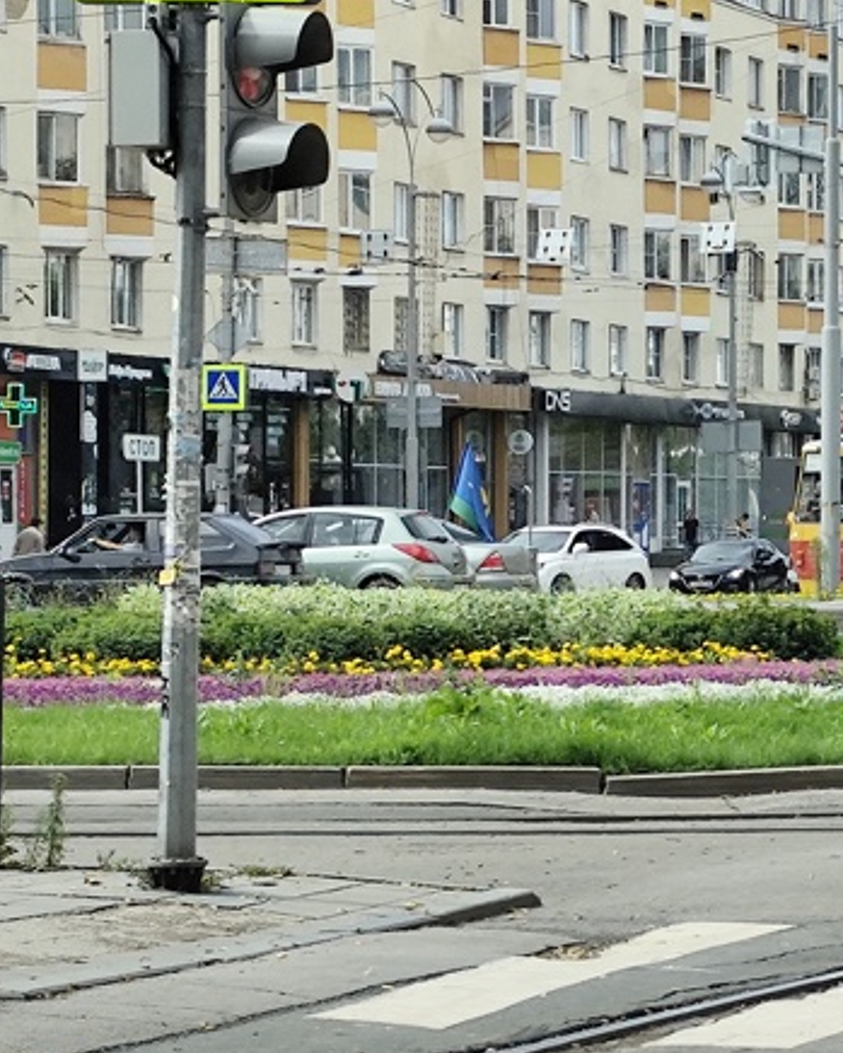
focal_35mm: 165
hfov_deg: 9.3
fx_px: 5144
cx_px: 809
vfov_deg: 11.7
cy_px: 667
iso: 50
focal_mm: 6.19
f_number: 1.65
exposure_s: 1/528
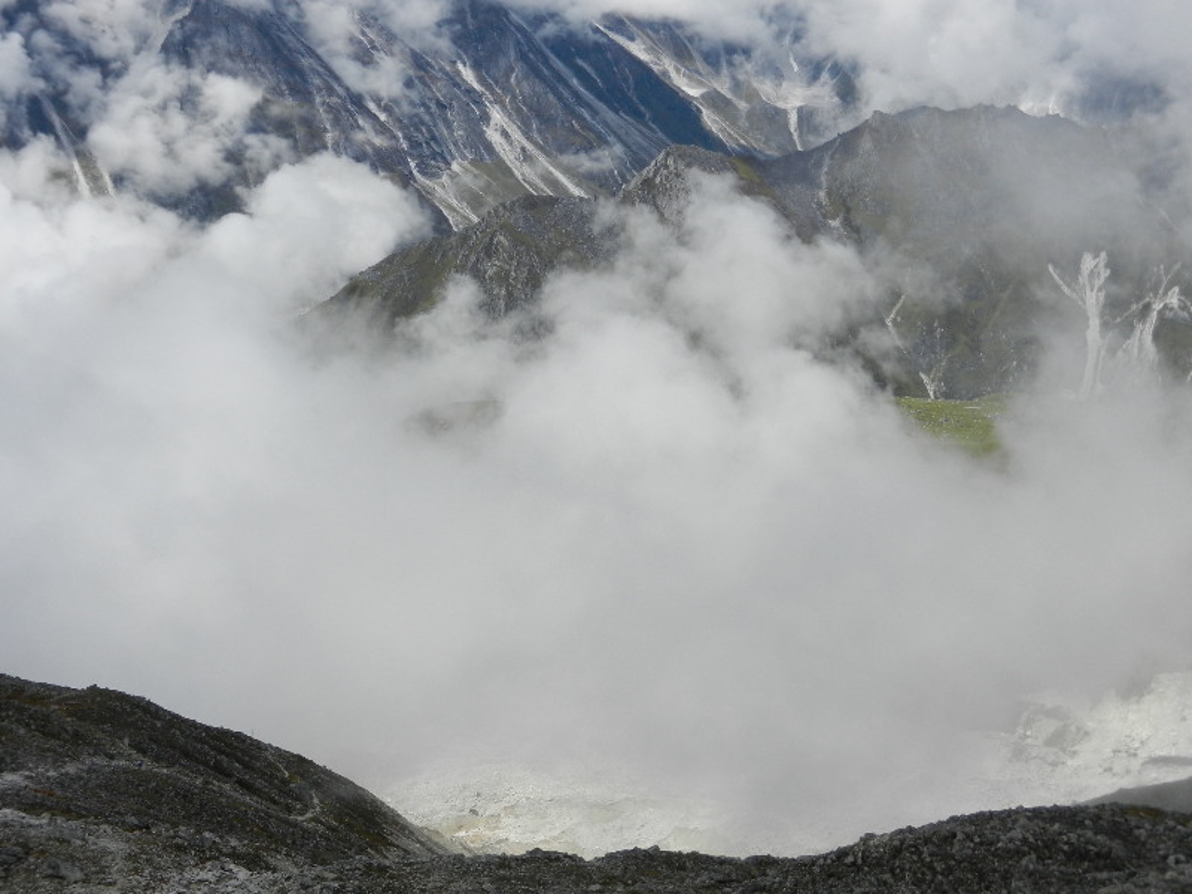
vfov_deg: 24.4
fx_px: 2066
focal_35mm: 60
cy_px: 447
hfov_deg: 32.2
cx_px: 596
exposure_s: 1/1600
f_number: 4.5
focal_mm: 10.9
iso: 160
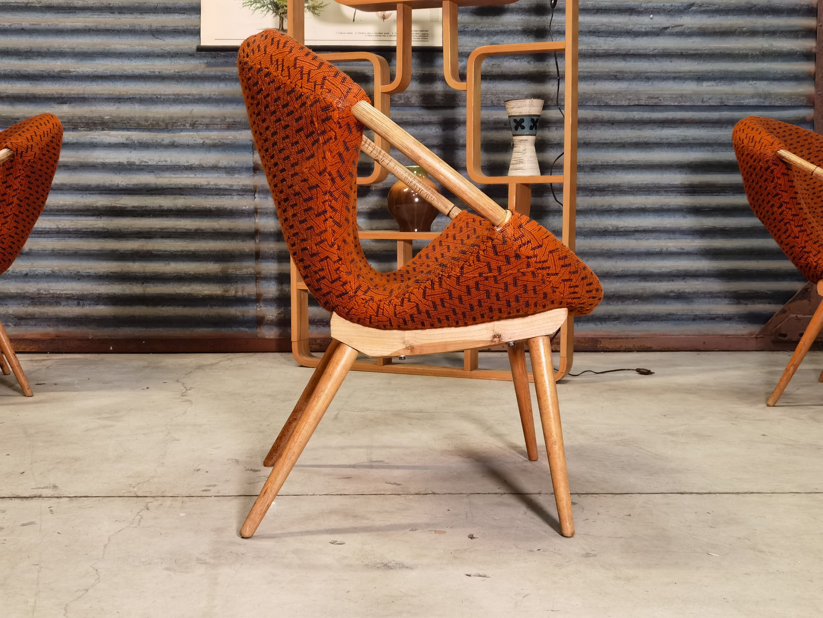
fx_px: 1094
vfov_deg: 31.5
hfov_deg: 41.2
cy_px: 309
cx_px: 412
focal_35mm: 46
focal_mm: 6.71
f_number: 1.9
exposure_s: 1/33.3
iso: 500
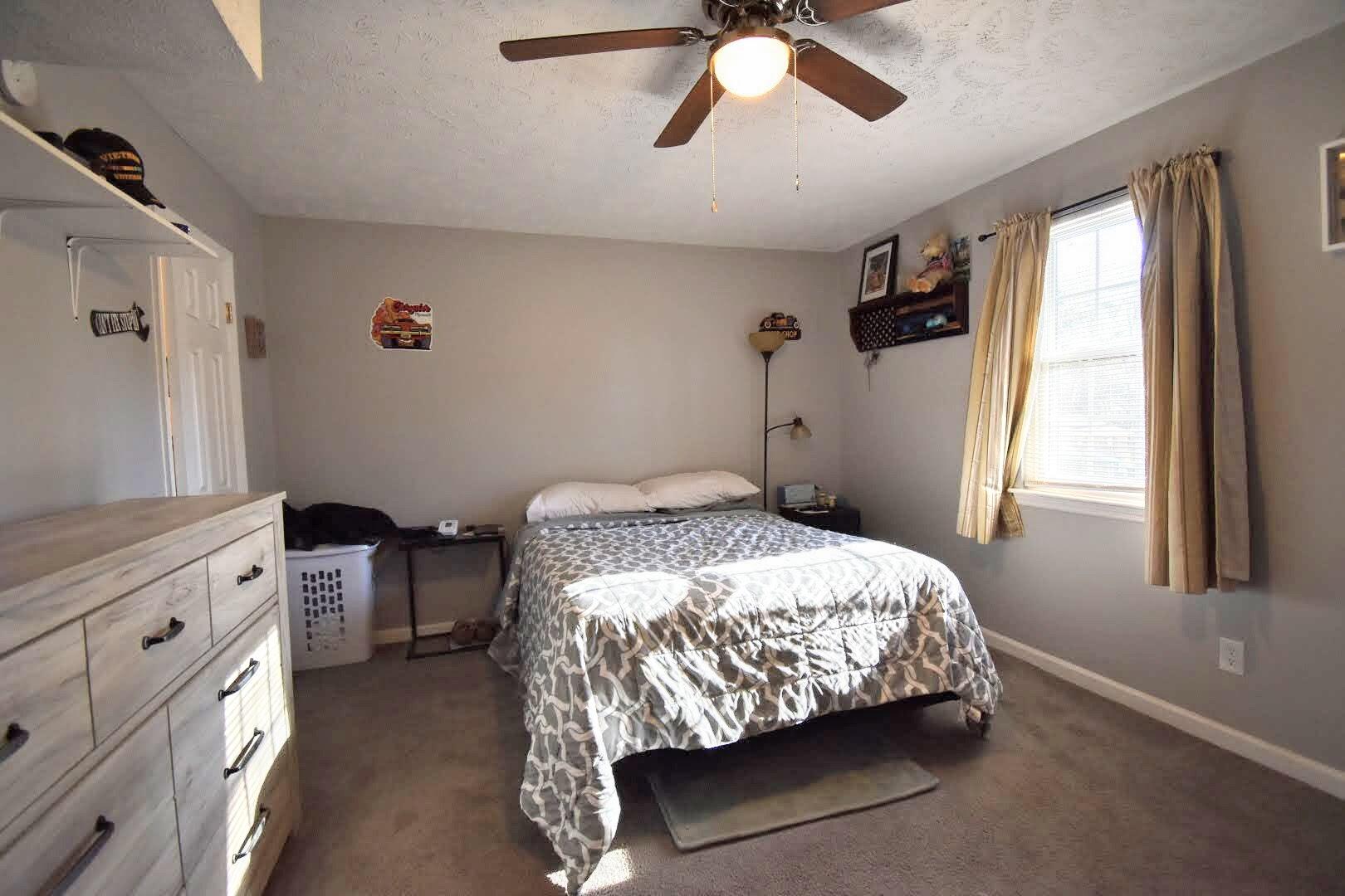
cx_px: 672
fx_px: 560
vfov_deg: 77.3
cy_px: 448
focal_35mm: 15
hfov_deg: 100.4
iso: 400
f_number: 4.5
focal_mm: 10
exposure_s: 1/60
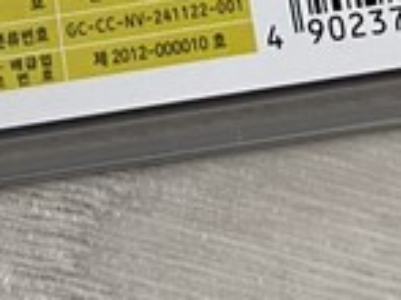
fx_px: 1771
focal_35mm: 153
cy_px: -612
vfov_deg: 8.2
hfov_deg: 12.9
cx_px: 74
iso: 125
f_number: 1.6
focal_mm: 5.1
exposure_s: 1/94
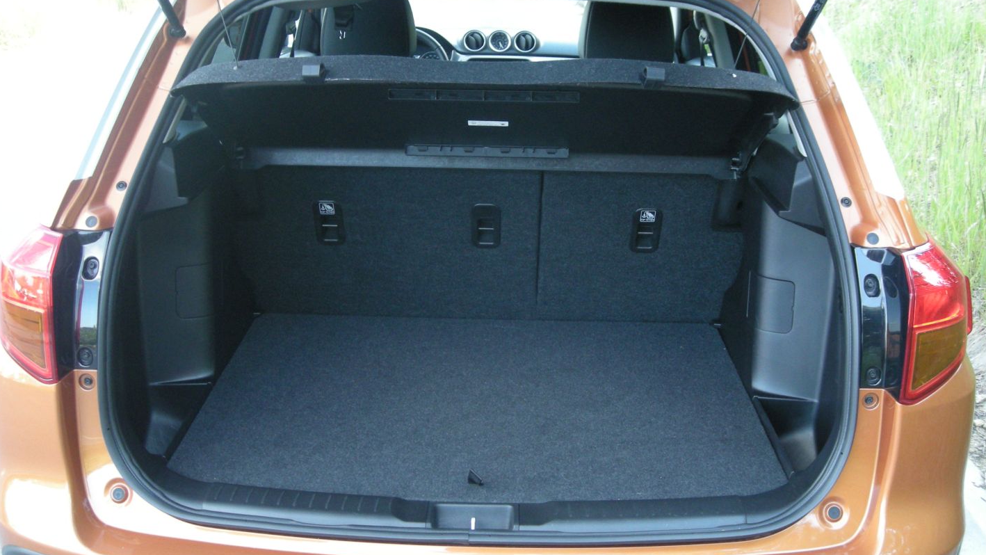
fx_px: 1020
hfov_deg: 51.6
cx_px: 495
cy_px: 246
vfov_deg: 30.4
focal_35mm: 39
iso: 200
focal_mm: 5.7
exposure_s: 1/68.6
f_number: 2.8
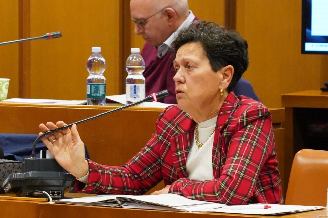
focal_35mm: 105
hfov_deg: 19.5
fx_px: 956
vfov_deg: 13.0
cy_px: 109
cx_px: 164
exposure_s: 1/250
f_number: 5.6
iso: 12800
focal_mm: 105
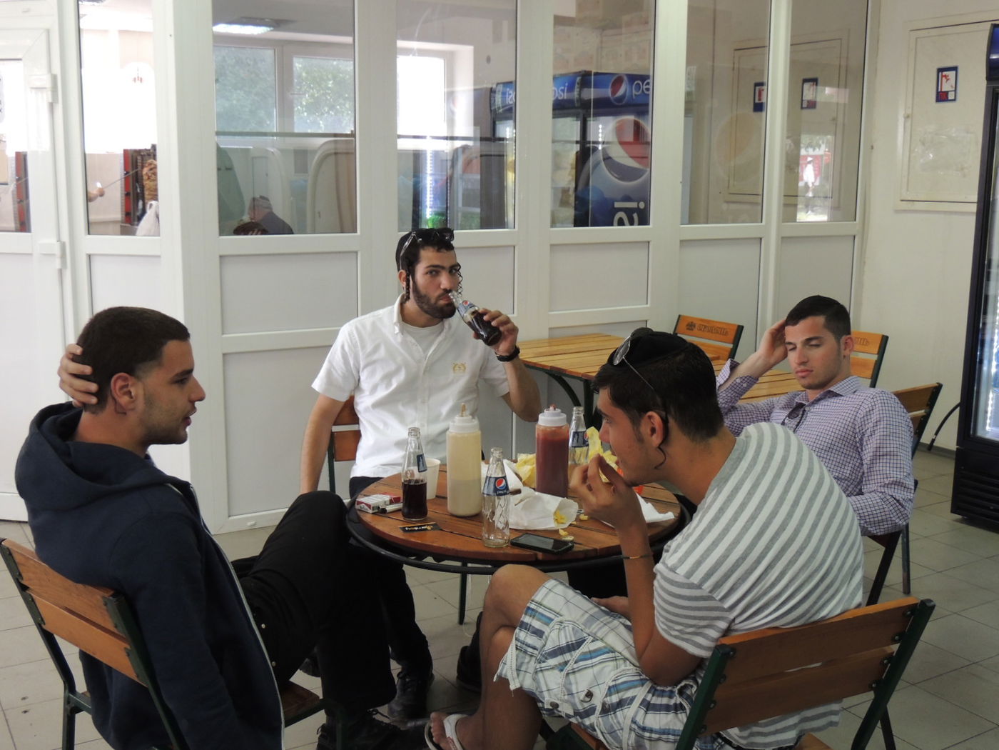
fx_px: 1154
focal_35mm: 40
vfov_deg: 36.0
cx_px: 500
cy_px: 375
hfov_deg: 46.8
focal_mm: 7.1
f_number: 3.3
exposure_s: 1/50
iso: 320
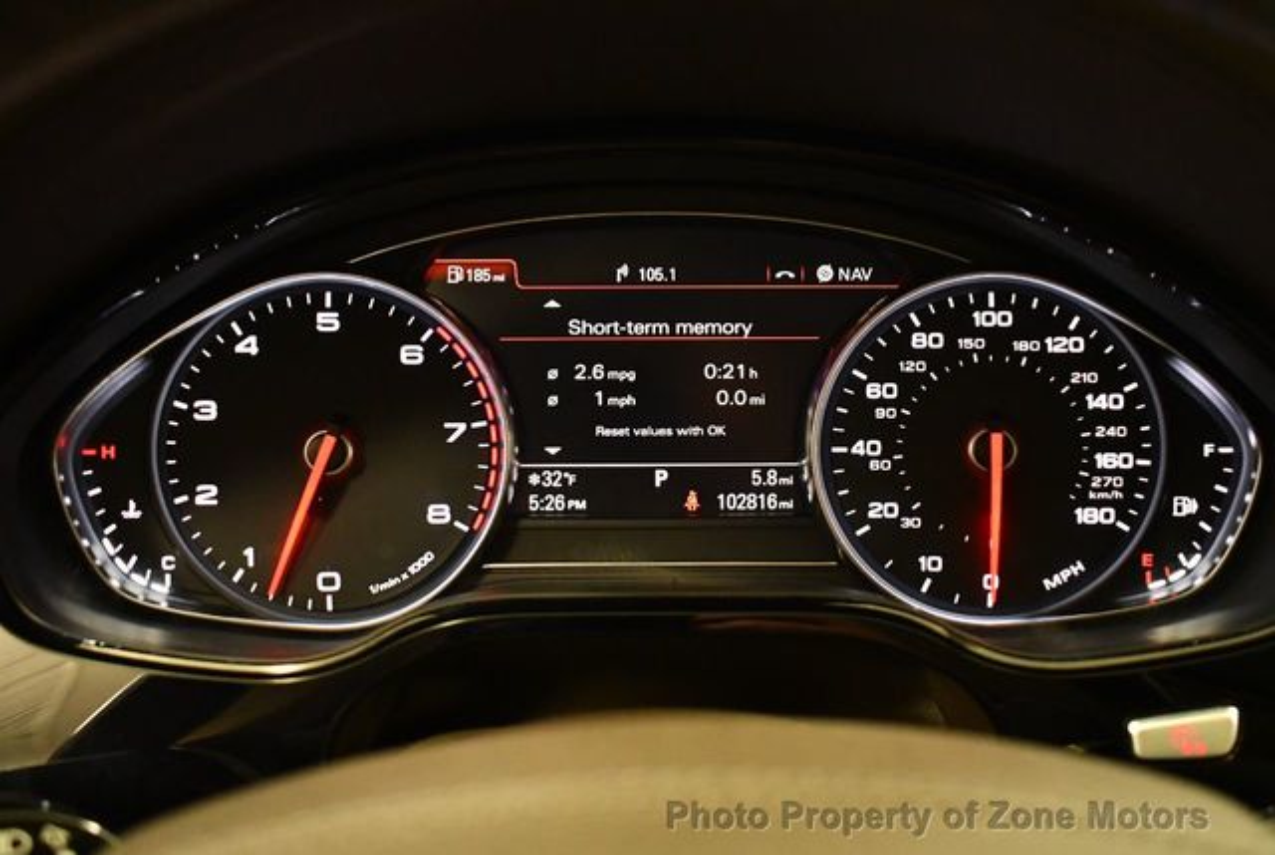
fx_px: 1277
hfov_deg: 53.1
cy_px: 428
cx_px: 638
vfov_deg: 37.0
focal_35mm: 36
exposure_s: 1/60
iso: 3200
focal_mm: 18
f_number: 3.5
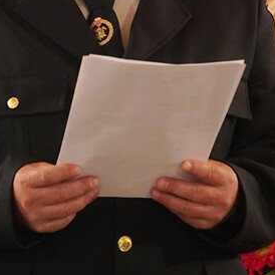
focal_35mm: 358
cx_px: 182
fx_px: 3214
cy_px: 44
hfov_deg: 4.9
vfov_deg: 4.9
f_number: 3.2
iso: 2000
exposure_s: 1/30
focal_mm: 75
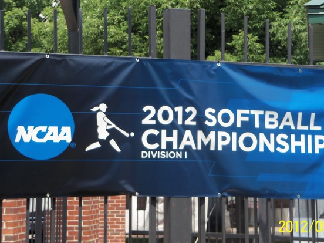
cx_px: 183
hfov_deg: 16.8
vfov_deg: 12.7
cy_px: 120
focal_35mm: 117
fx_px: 1095
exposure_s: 1/200
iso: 64
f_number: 5.3
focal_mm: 17.9
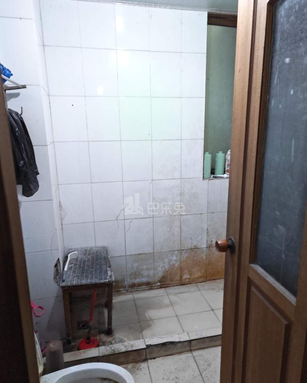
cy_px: 204
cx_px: 154
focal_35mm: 26
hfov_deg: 54.9
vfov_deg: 66.0
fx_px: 295
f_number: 1.9
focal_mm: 6.12
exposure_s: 1/25
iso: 3200
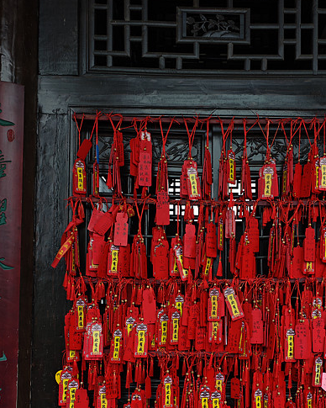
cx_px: 223
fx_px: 446
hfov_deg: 39.5
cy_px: 290
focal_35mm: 37
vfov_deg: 47.8
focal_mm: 8.72
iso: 50
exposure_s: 1/17.8
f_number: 4
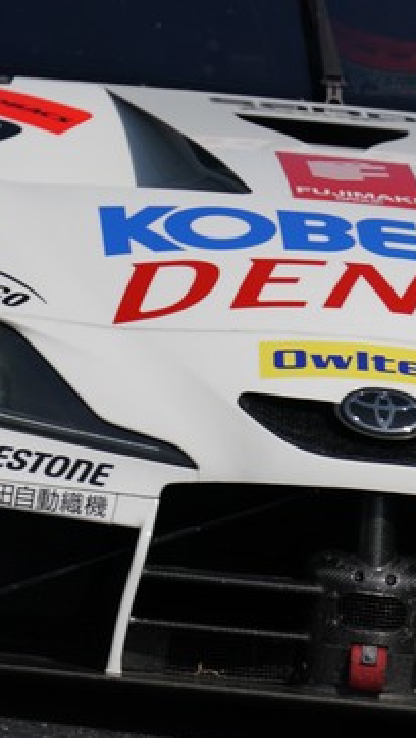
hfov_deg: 1.0
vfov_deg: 1.7
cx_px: 259
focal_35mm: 1249
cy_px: 257
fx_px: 24459
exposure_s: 1/1250
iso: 100
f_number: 6.3
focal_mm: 600
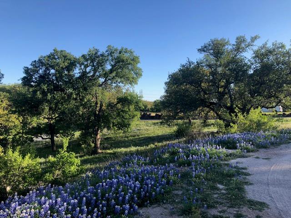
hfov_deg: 63.4
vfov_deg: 49.7
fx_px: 235
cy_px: 109
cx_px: 146
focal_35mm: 28
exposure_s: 1/738
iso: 20
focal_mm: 3.99
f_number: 1.8
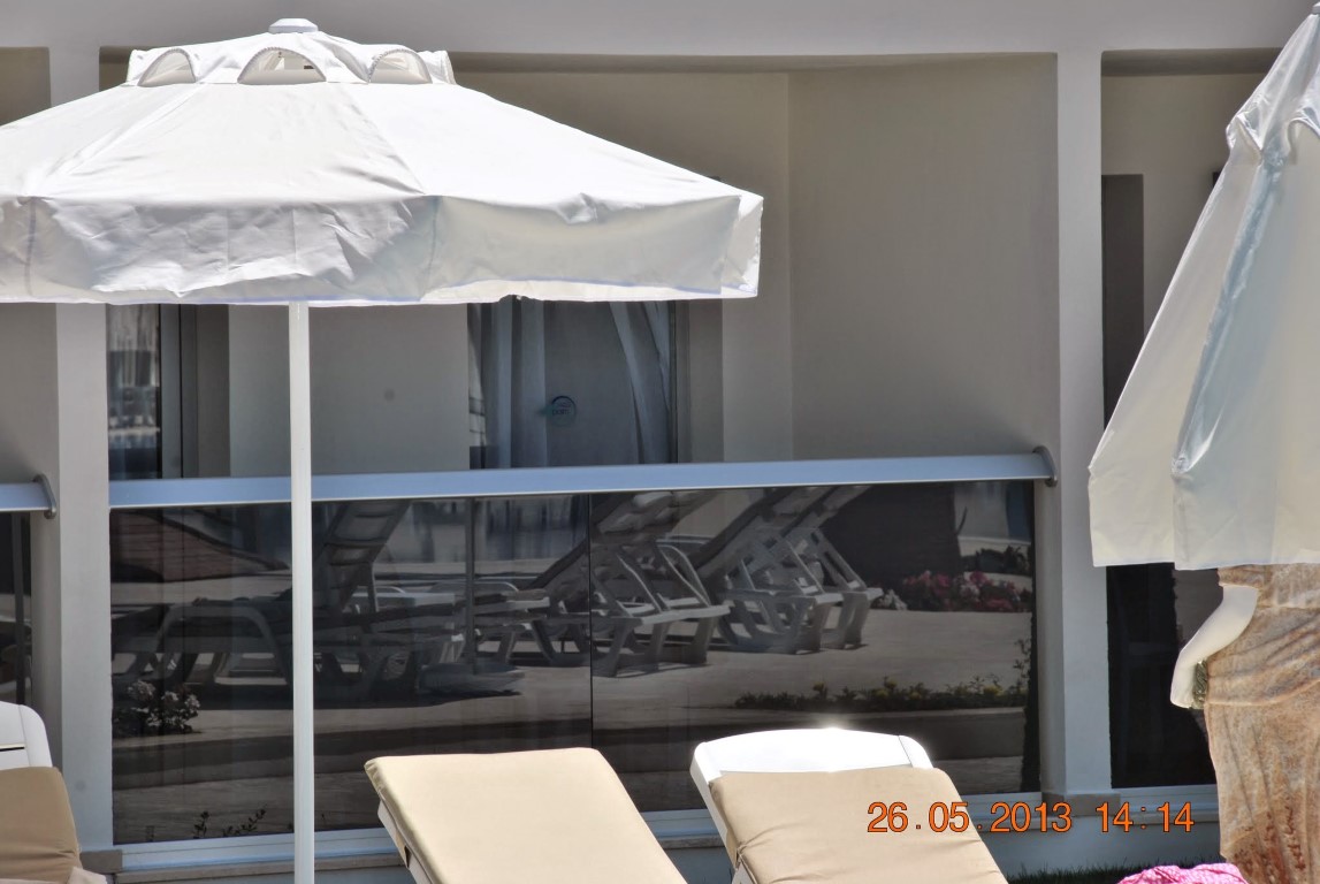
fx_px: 8260
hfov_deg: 9.1
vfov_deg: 6.1
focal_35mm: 225
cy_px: 442
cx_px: 660
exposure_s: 1/200
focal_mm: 150
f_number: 13
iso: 100
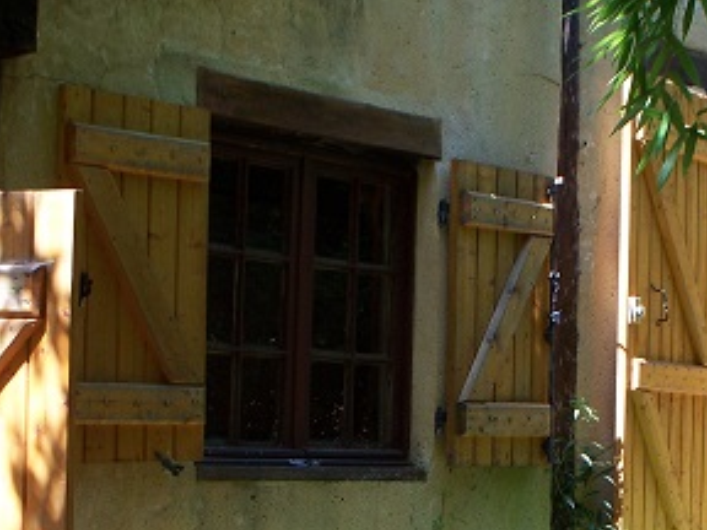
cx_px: 422
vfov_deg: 14.7
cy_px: 459
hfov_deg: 19.6
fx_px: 2042
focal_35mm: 100
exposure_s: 1/125
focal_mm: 7.54
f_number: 2.8
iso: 64
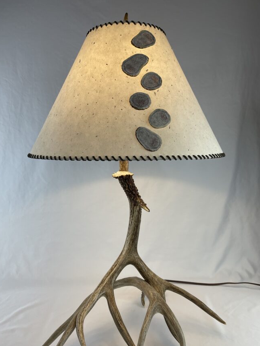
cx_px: 118
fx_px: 311
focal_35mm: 31
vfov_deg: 58.2
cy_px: 196
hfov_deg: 45.4
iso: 32
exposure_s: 1/186
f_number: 1.6
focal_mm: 5.1
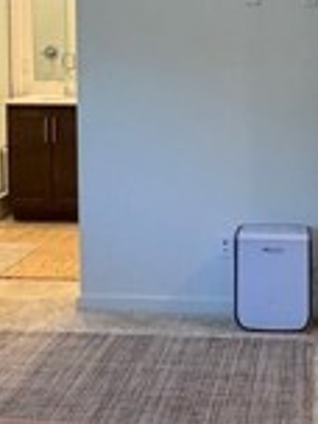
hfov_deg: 24.3
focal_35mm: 59
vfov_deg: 31.8
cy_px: 81
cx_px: 268
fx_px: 723
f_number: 2.2
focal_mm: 2.22
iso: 160
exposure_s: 1/120
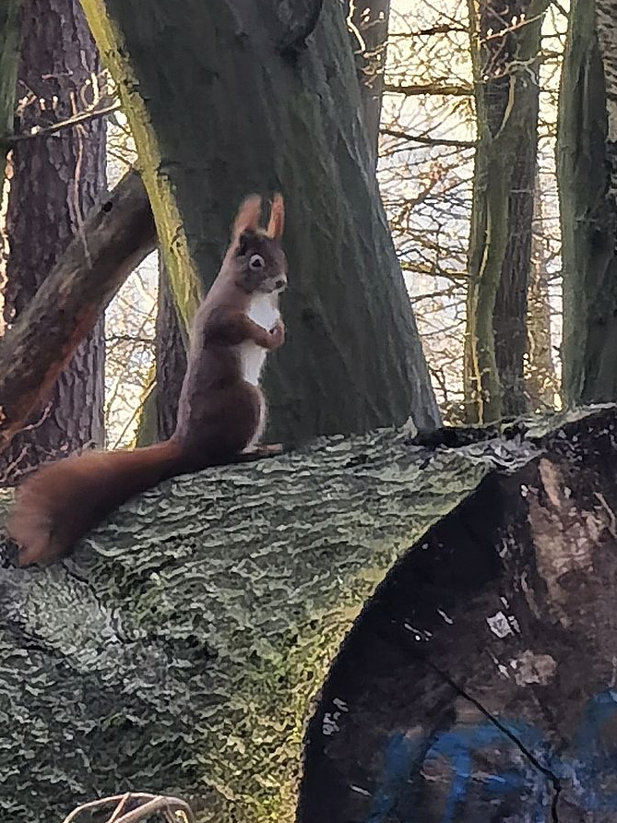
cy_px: 431
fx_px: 15590
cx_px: 270
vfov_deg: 3.0
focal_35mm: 656
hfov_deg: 2.3
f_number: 3.4
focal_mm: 14.46
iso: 100
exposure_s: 1/100
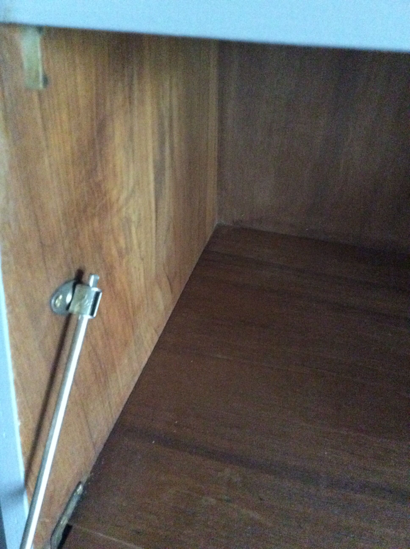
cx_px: 205
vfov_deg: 56.9
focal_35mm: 32
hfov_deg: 44.1
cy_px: 274
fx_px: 507
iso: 800
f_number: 2.4
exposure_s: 1/17
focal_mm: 3.3
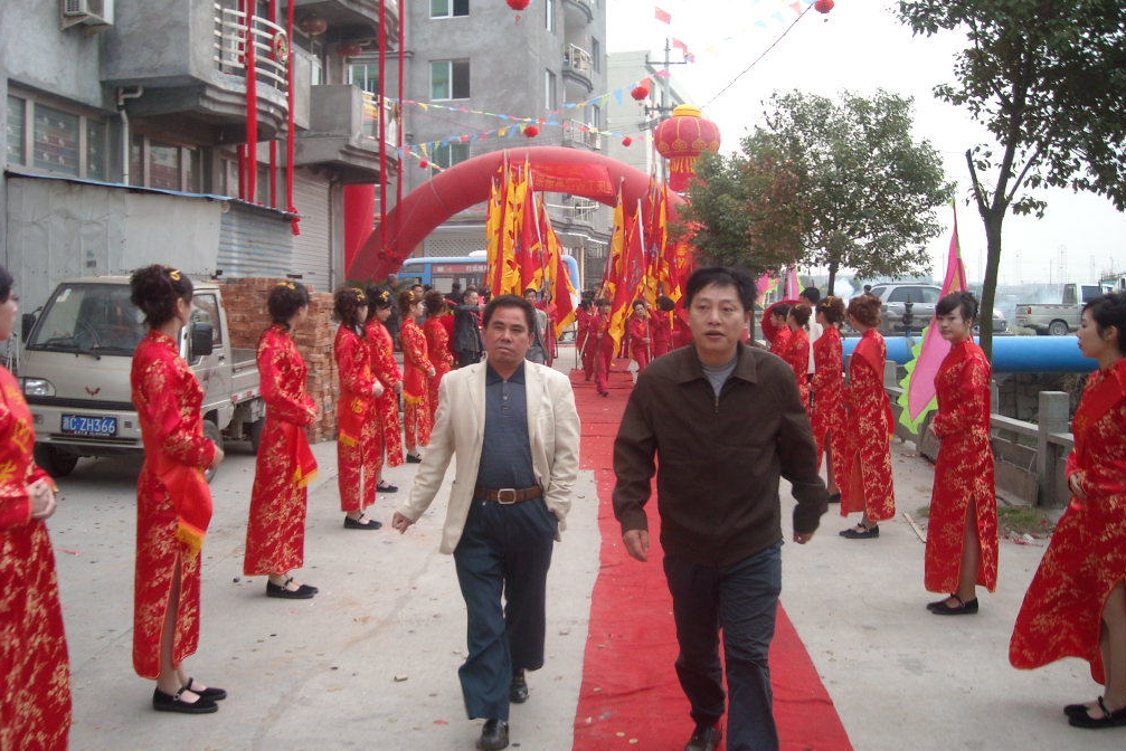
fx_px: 1158
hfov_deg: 51.9
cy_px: 330
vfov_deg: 35.9
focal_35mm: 37
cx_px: 558
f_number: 2.8
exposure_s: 1/60
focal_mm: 5.7
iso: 84
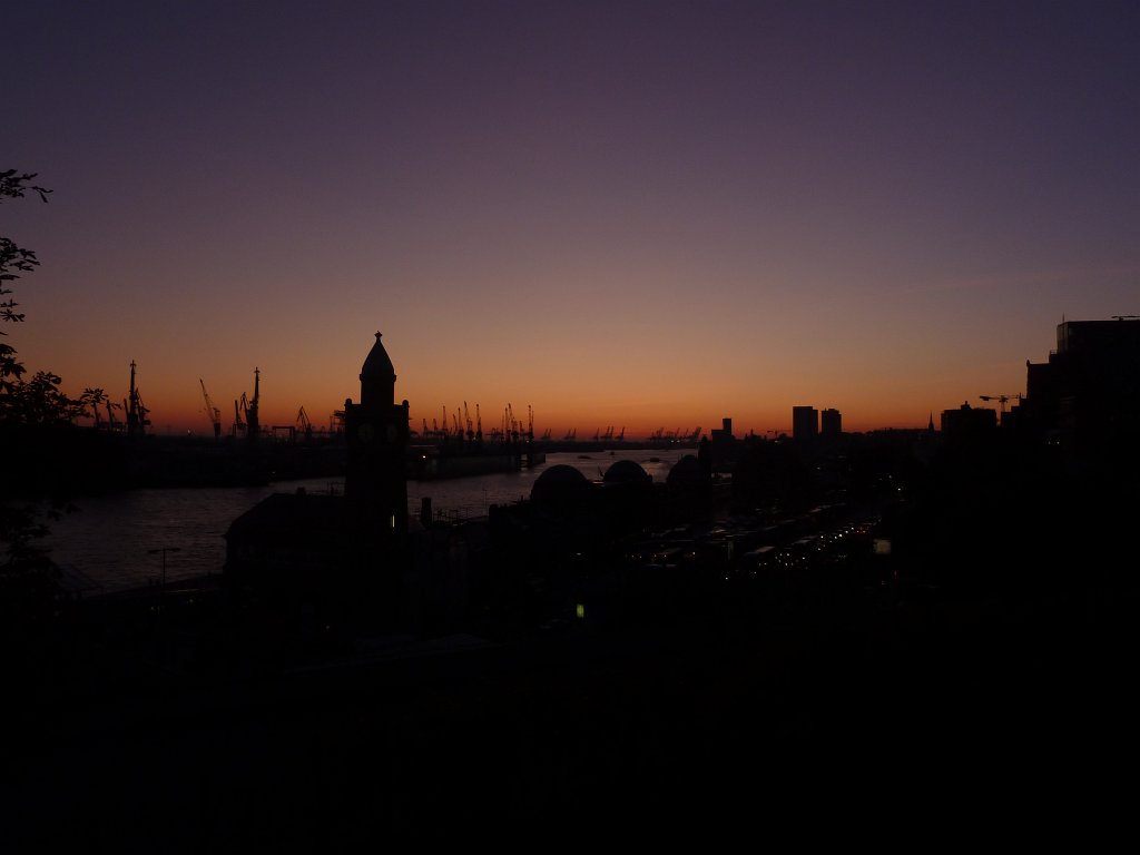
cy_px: 428
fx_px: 823
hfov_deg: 69.4
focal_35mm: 25
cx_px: 570
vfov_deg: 54.9
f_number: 3.5
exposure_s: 1/100
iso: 80
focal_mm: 4.1
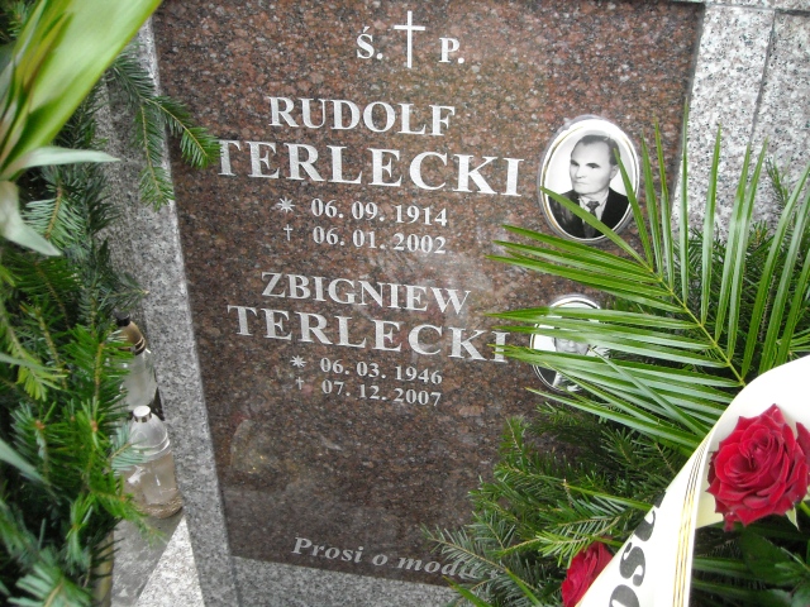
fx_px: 819
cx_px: 405
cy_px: 304
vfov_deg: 40.7
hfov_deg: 52.6
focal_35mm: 35
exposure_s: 1/250
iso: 417
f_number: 2.8
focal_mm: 5.7
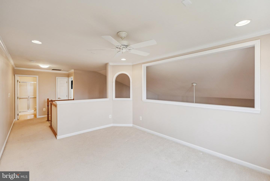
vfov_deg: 73.8
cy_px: 90
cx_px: 135
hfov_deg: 96.7
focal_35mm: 16
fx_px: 120
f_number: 4
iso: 640
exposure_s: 1/125
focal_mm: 16
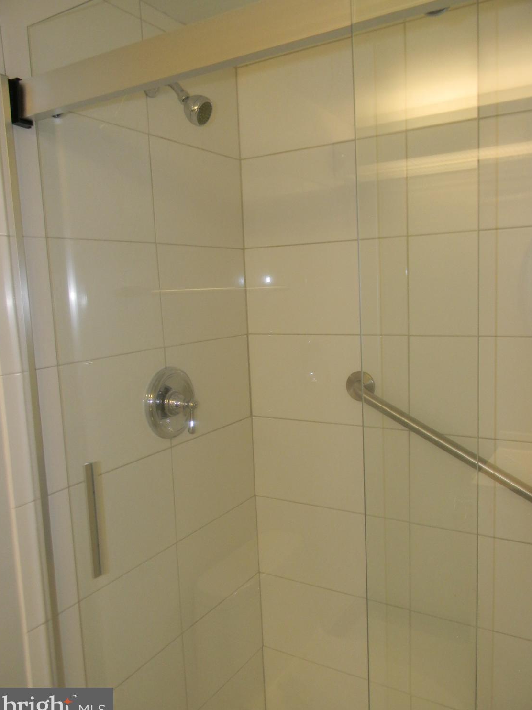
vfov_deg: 61.7
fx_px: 594
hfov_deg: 48.2
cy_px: 360
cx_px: 269
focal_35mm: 29
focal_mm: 5
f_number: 3.5
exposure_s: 1/26
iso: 200
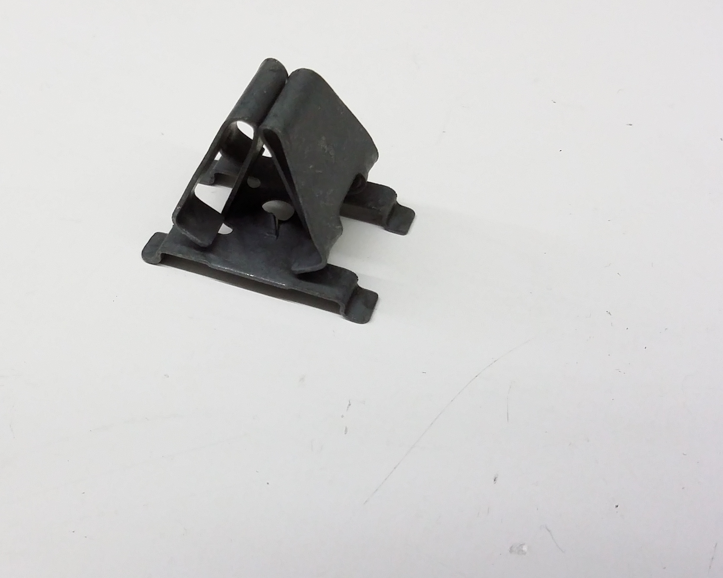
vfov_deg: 32.7
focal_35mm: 46
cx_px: 242
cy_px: 272
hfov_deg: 39.9
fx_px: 984
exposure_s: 1/20
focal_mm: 3.4
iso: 160
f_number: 2.4
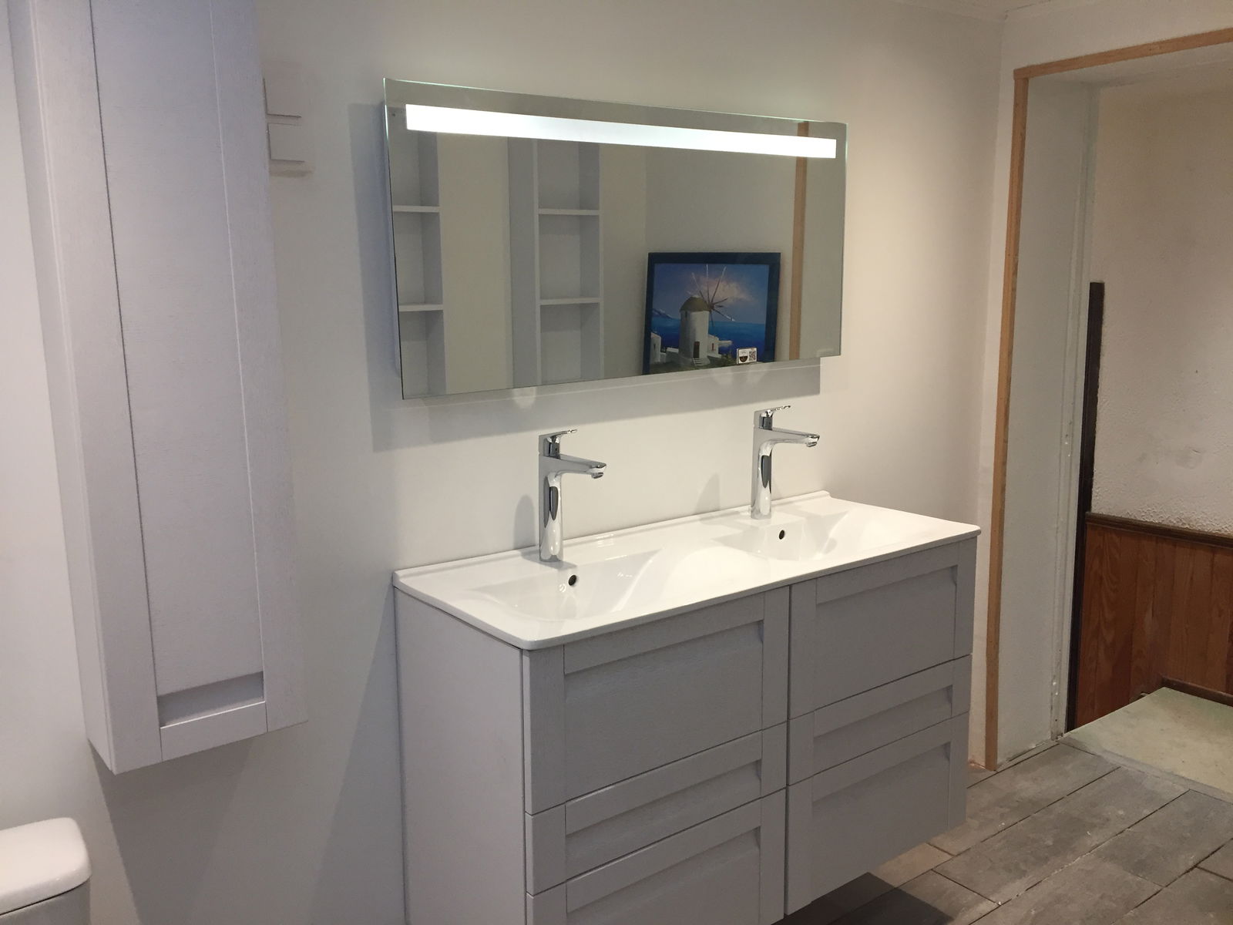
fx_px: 1033
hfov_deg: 61.7
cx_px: 616
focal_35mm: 29
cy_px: 462
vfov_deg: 48.2
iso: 64
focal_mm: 4.15
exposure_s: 1/33
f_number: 2.2
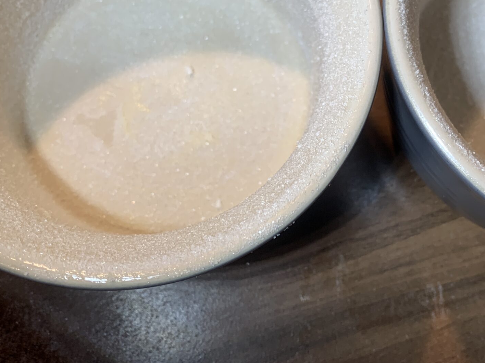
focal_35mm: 47
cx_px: 321
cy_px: 74
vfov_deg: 30.2
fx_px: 659
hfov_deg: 40.0
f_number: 1.8
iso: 32
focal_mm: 4.25
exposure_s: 1/100
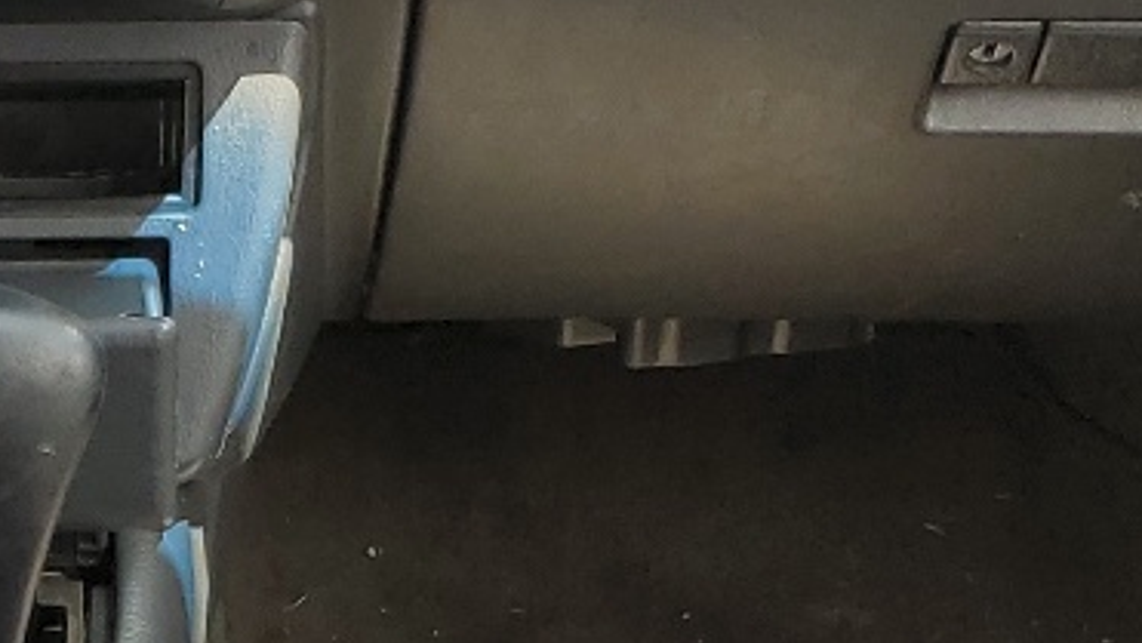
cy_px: 705
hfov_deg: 17.0
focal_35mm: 122
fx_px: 3696
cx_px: -139
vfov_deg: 9.8
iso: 50
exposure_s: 1/312
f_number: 1.5
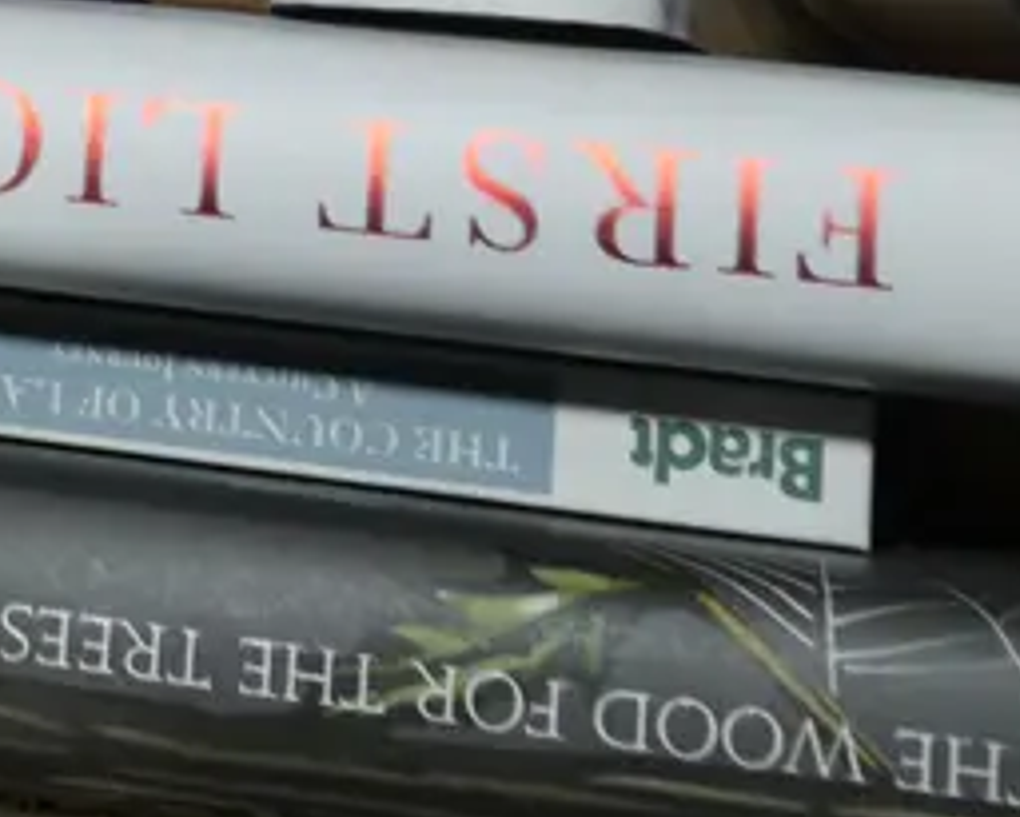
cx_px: -542
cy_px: -636
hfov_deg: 14.3
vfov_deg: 11.5
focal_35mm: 125
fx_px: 3775
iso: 200
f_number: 4.5
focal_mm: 16
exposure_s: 1/125
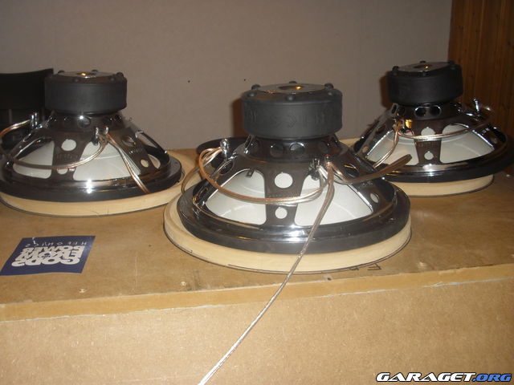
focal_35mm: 38
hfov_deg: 49.0
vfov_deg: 37.7
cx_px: 257
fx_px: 564
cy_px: 192
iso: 100
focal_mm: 6.2
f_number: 2.8
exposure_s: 1/60
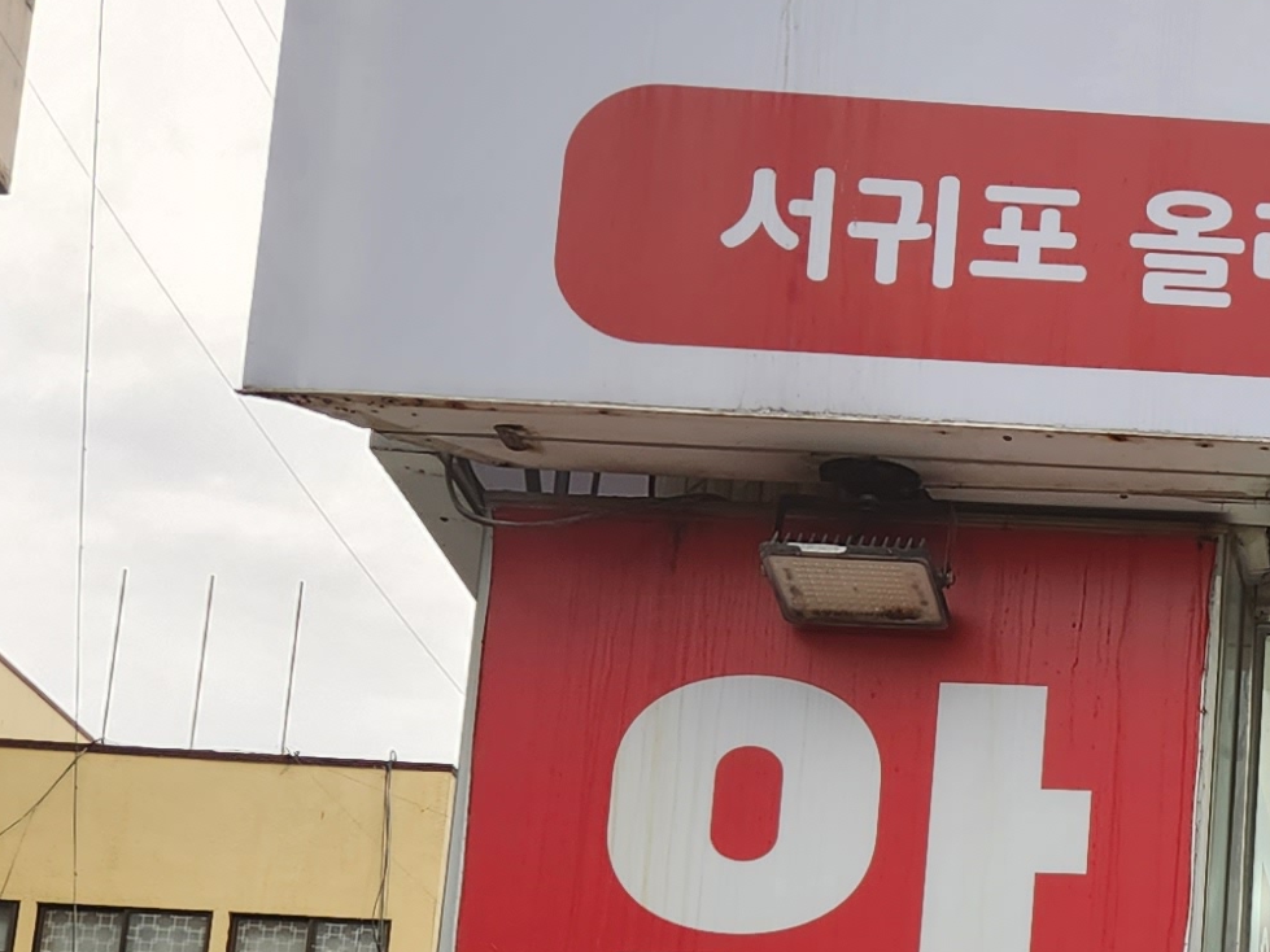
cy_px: 1016
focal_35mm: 94
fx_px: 3448
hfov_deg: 18.4
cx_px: 1917
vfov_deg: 15.4
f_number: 1.8
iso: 20
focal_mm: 5.4
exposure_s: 1/120
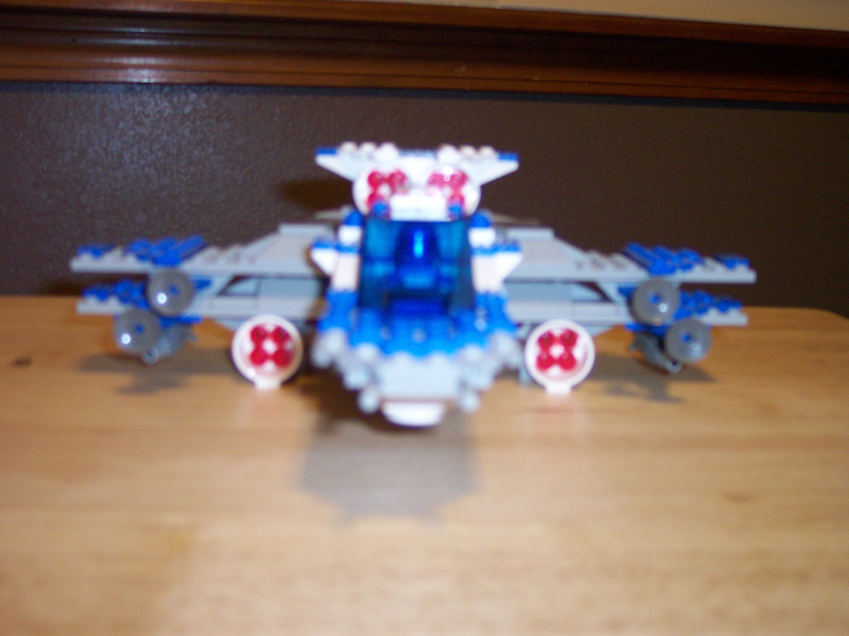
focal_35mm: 38
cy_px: 318
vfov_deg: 37.7
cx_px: 424
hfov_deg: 49.0
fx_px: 931
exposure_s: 1/30
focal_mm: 8
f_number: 2.8
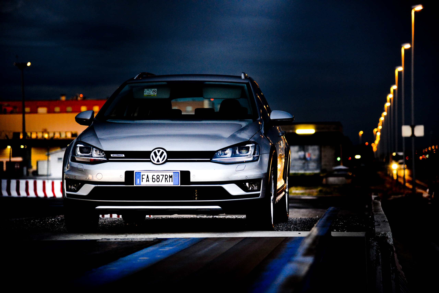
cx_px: 220
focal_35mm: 120
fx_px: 1464
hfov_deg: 17.1
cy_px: 146
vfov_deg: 11.4
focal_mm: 120
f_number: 4
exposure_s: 1/80
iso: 1600
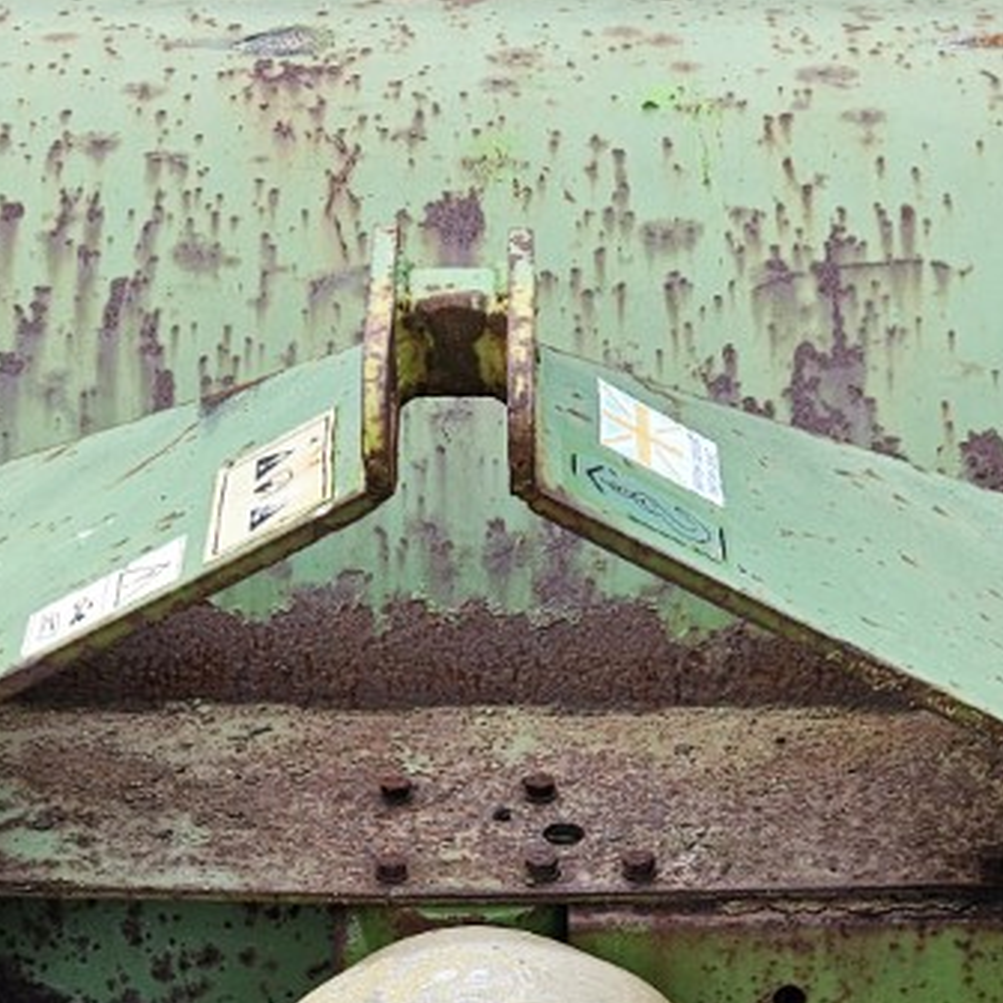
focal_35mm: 87
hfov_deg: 19.9
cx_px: 507
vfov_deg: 19.0
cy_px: 1149
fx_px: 2852
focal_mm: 5.4
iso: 25
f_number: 1.8
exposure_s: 1/493
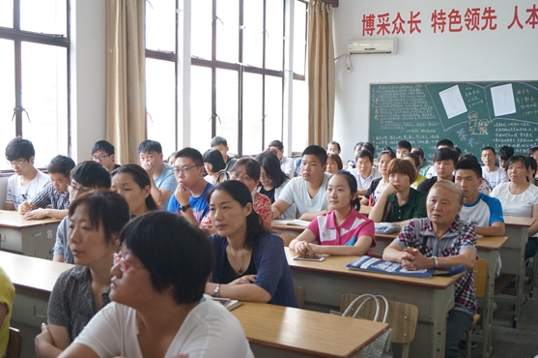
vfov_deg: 31.8
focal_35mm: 42
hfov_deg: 46.4
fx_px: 627
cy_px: 185
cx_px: 283
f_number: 4.5
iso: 1250
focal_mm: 26
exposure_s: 1/160
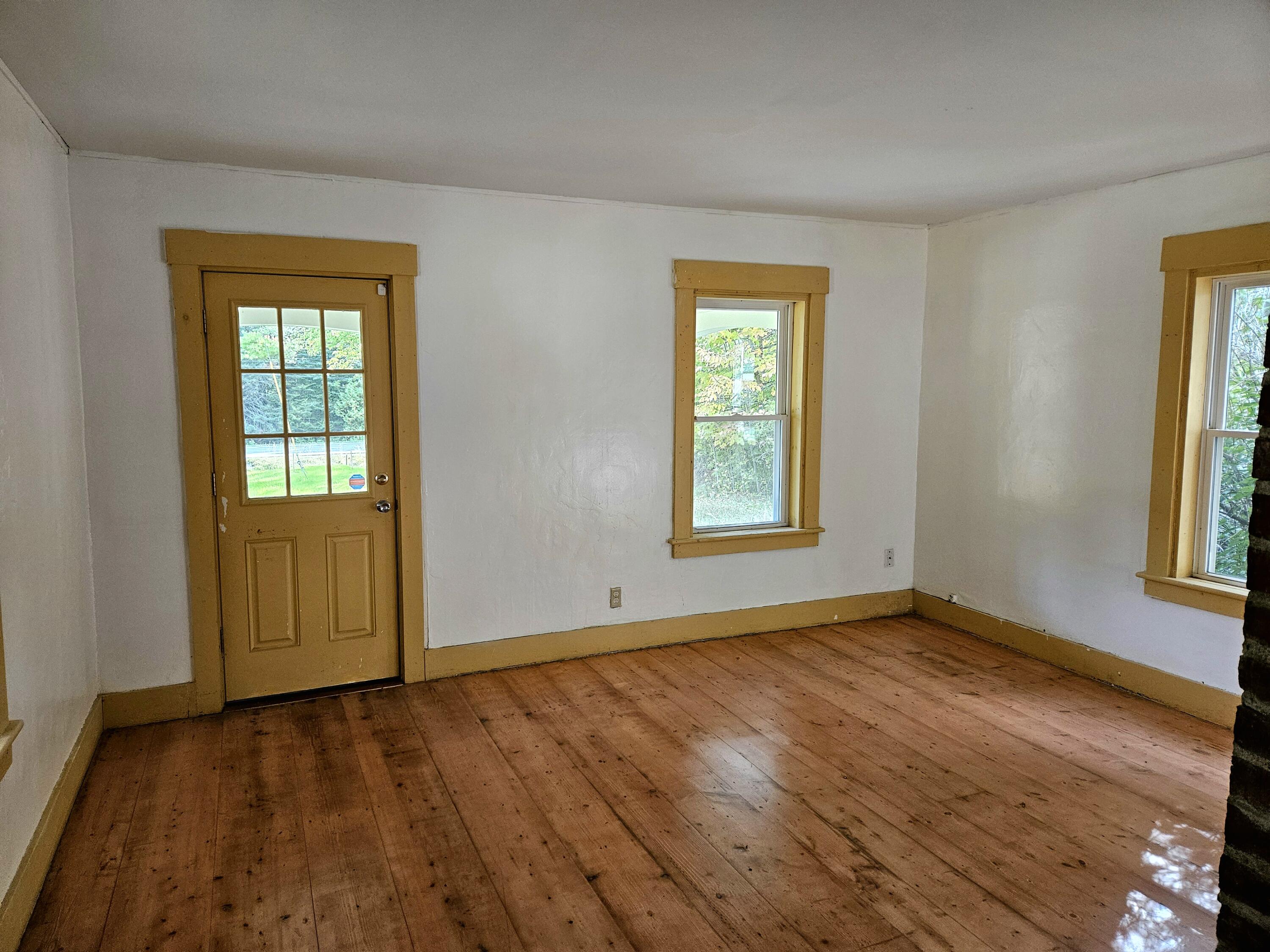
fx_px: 844
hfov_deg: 73.9
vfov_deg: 58.9
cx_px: 635
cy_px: 476
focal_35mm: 23
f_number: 1.8
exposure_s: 1/172
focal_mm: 5.4
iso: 250
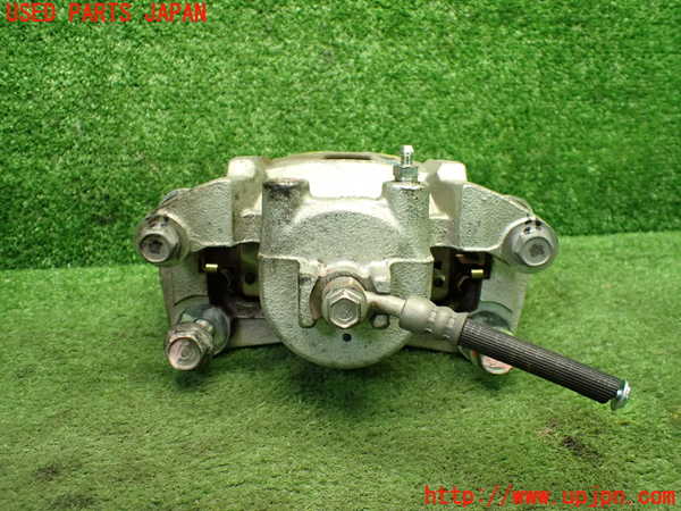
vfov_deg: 46.8
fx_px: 590
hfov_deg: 60.0
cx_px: 340
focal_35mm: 30
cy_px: 256
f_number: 2.3
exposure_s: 1/100
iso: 800
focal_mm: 5.4
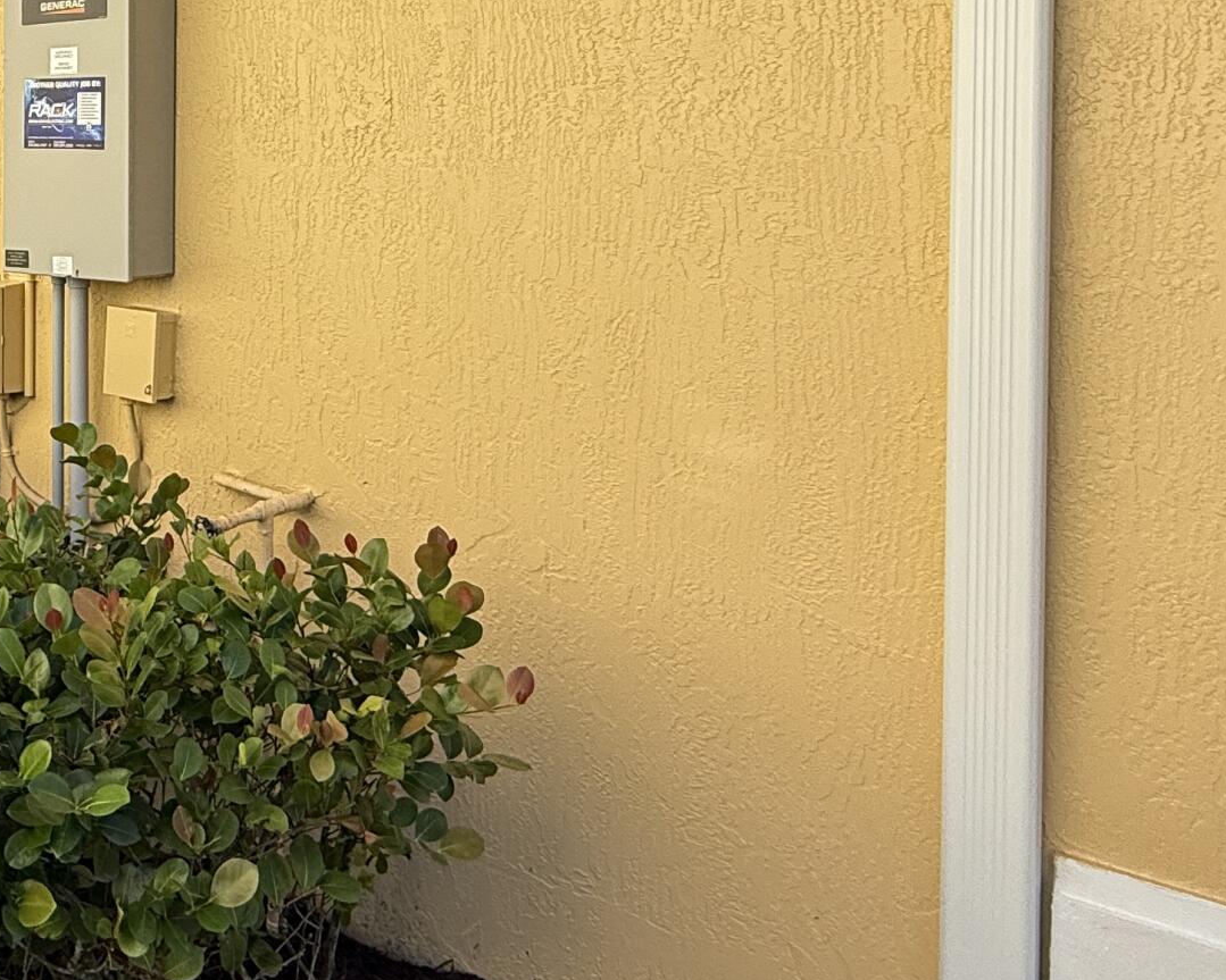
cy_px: 162
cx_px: -22
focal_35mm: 38
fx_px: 1379
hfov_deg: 41.2
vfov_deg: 37.4
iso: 64
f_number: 2.2
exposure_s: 1/830
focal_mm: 2.22
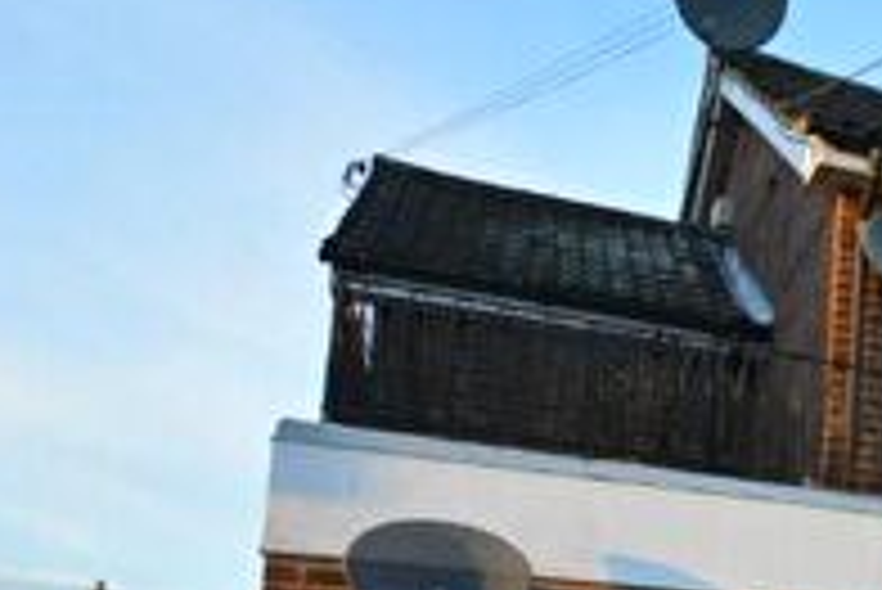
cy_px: 698
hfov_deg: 23.7
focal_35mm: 59
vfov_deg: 21.5
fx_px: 1441
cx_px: 1449
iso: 250
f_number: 8
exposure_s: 1/60
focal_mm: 11
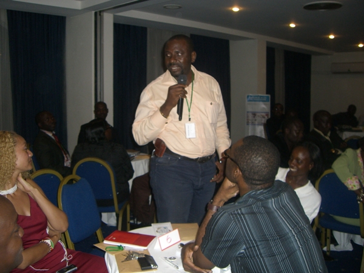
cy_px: 136
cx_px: 182
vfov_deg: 37.7
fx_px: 400
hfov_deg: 49.0
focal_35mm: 38
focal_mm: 6.2
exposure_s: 1/60
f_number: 2.7
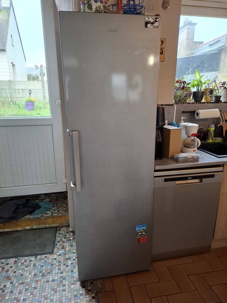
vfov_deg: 73.9
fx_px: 201
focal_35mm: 23
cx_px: 114
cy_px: 152
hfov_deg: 58.9
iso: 250
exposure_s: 1/50
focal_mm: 5.54
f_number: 1.8
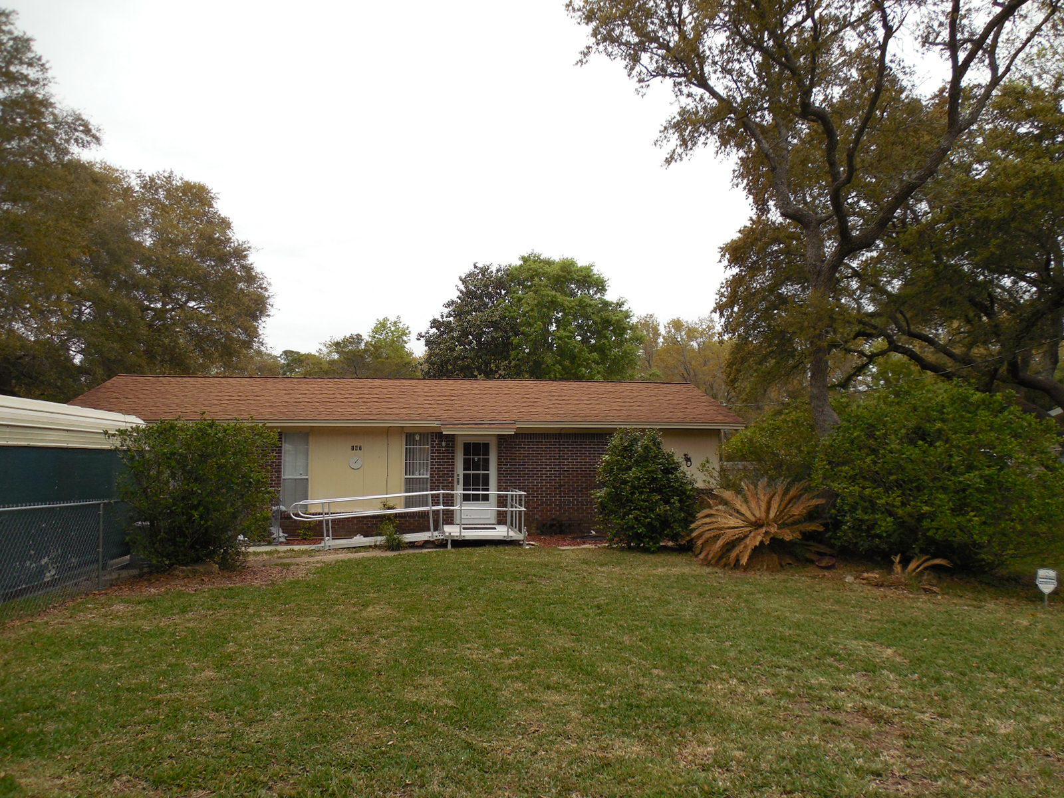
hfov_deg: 69.4
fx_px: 768
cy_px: 399
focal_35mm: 25
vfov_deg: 54.9
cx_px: 532
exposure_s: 1/160
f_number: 3.3
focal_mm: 4.5
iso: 125
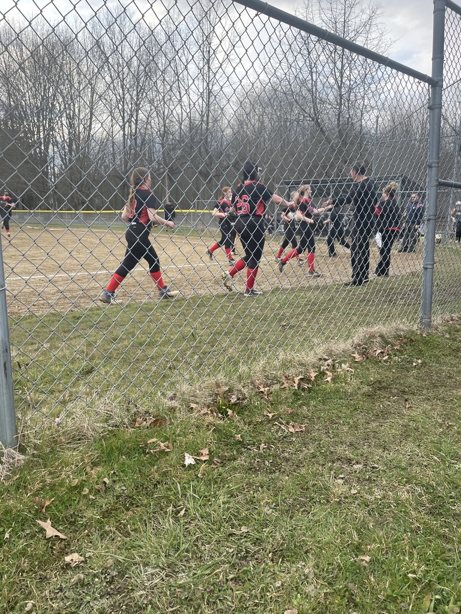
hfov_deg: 53.1
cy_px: 307
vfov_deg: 67.3
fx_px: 462
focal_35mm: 26
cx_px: 230
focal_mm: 4.2
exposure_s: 1/537
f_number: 1.6
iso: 32
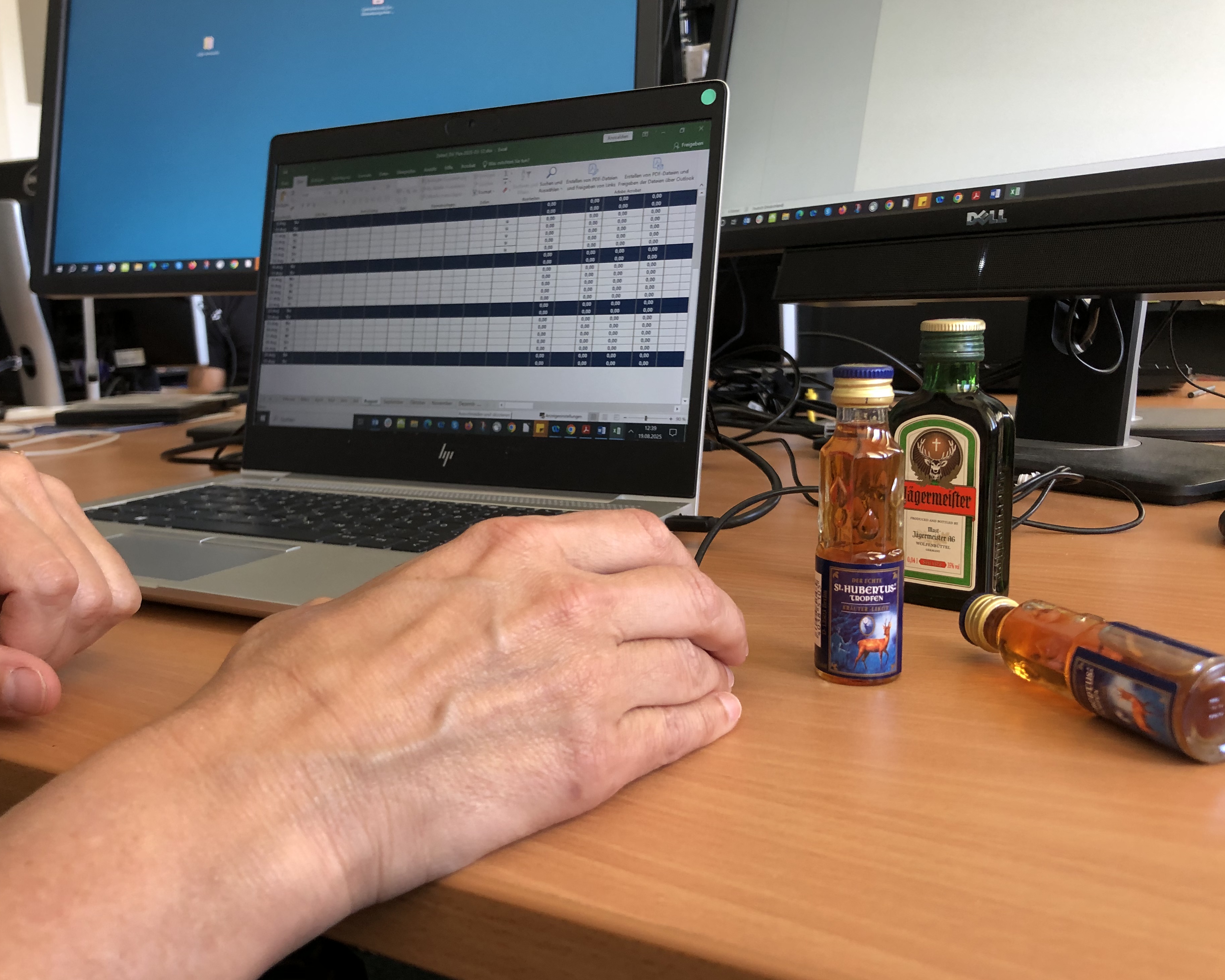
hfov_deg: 58.7
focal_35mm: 30
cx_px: 583
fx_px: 1088
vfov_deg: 48.5
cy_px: 492
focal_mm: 4
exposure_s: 1/33
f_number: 1.8
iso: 40
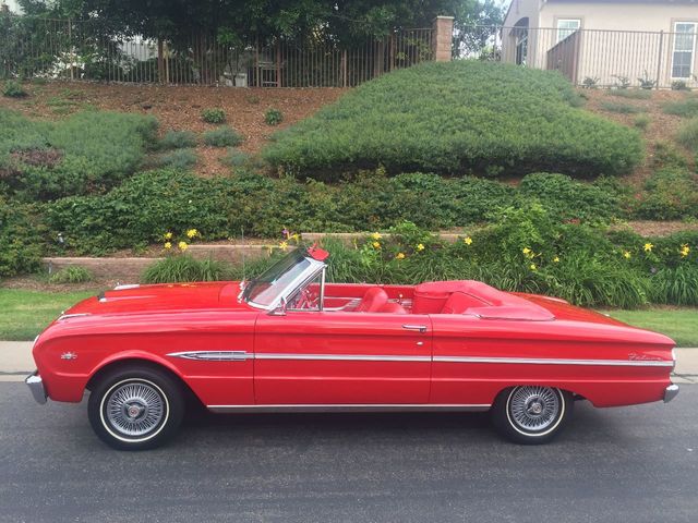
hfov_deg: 61.7
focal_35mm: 29
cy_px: 262
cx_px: 349
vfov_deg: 48.2
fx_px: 585
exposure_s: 1/124
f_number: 2.2
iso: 32
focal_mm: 4.15
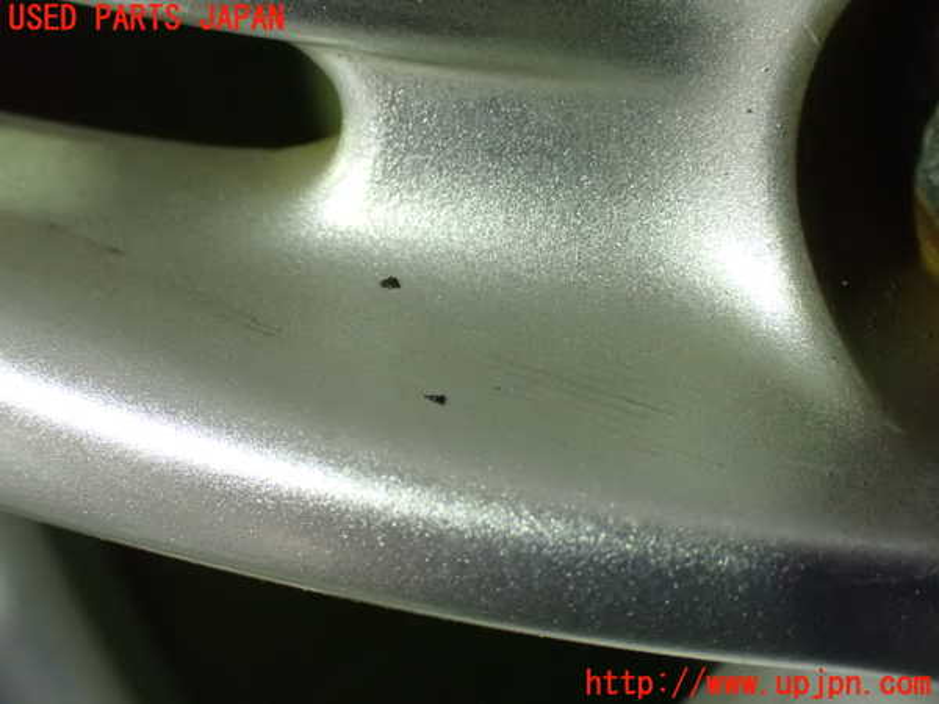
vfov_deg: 30.9
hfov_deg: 40.4
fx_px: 1275
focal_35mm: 47
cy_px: 352
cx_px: 470
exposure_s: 1/50
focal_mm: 8.4
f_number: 3.1
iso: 1600
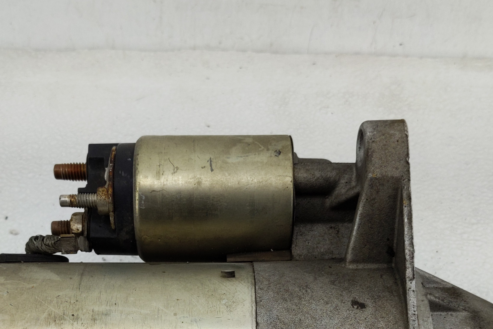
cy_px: 317
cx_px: 201
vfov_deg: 27.8
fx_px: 630
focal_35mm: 46
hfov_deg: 42.6
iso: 55
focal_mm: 4.38
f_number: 1.73
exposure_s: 1/141
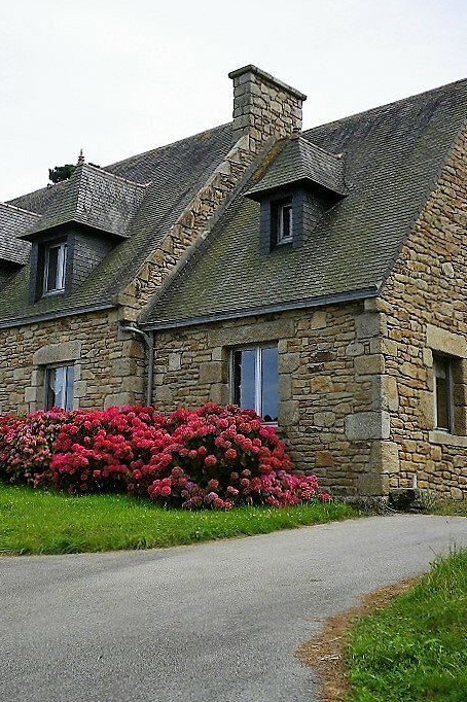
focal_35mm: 42
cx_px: 158
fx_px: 818
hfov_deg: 31.6
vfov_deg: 46.4
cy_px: 349
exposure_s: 1/640
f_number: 3.5
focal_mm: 5.05
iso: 80
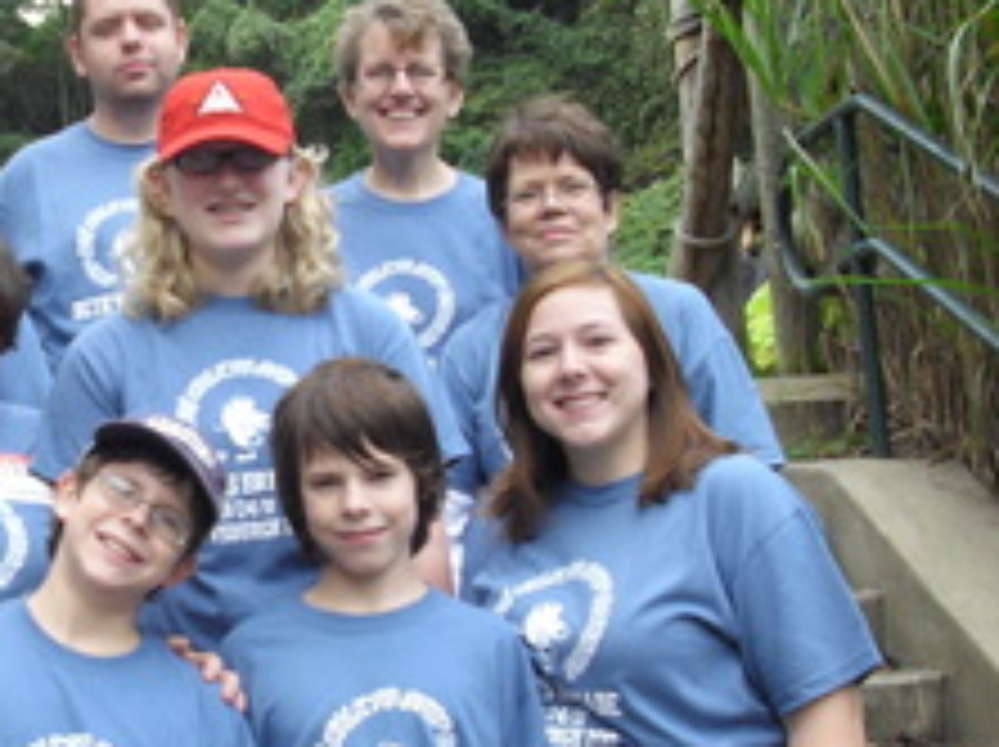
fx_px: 1931
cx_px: 146
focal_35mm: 67
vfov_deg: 21.9
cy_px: 448
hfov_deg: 28.2
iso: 100
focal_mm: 6.2
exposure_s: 1/125
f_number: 2.8
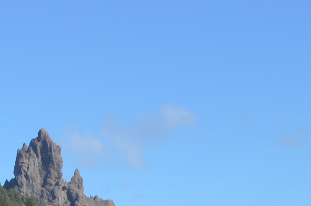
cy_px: 132
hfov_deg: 10.5
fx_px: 1657
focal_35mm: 192
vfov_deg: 7.1
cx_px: -82
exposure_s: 1/250
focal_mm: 22
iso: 100
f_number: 8
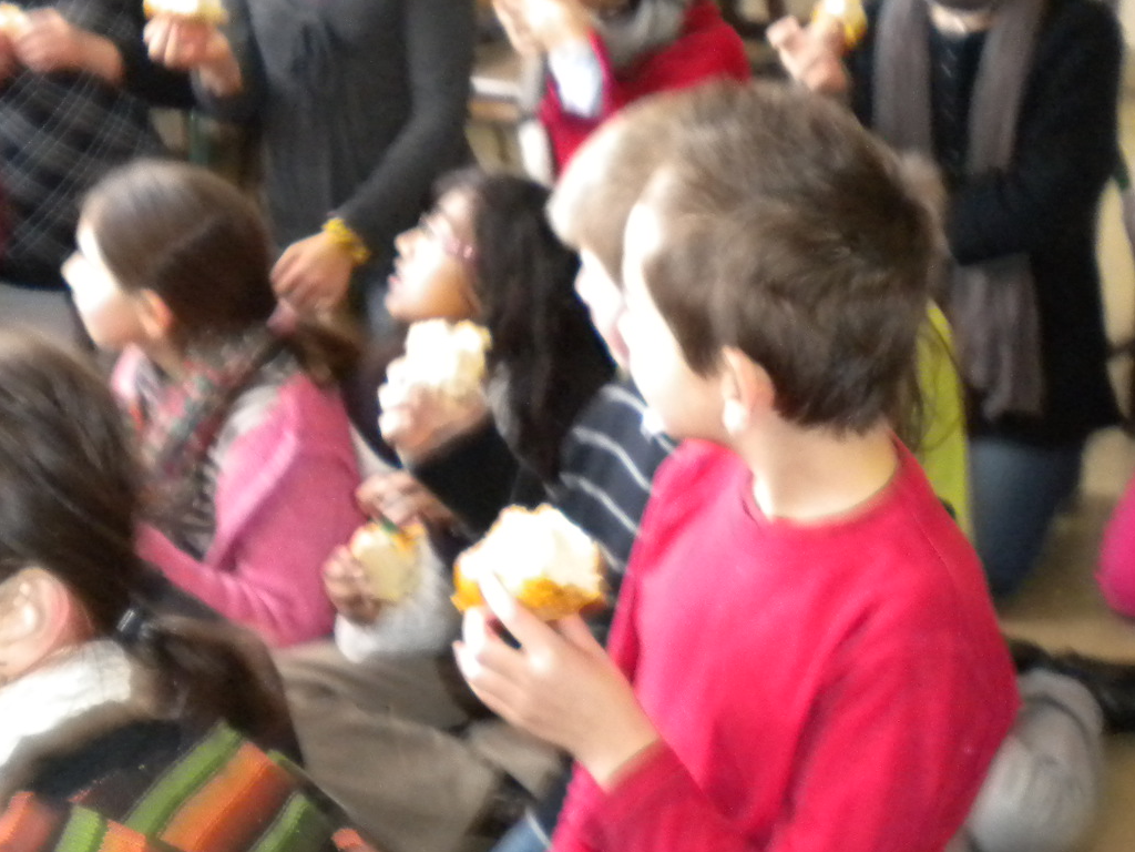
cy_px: 548
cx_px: 583
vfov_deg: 21.0
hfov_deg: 27.8
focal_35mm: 70
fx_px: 2295
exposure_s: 1/30
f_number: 3.1
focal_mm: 6.3
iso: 400
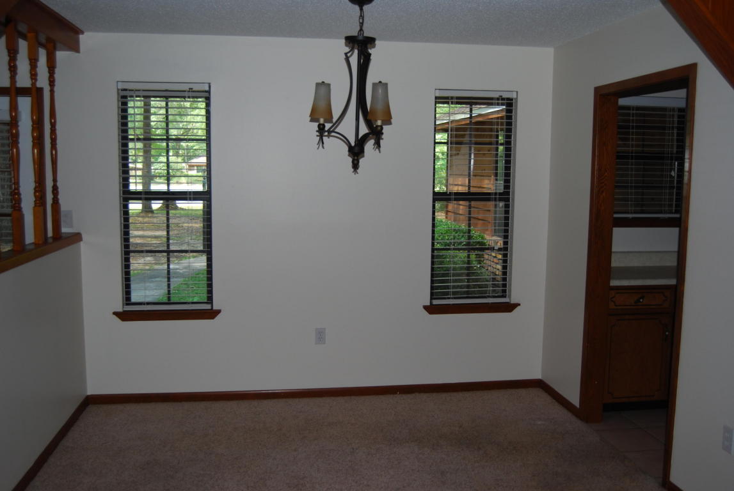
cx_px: 367
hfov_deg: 57.2
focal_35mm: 33
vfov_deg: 40.1
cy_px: 246
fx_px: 674
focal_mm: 22
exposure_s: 1/60
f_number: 3.8
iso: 200
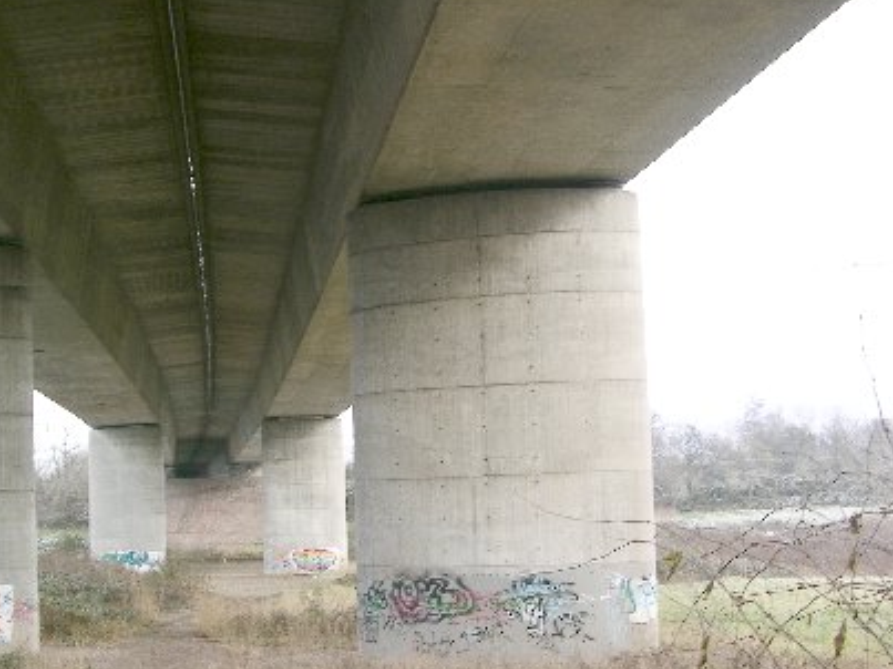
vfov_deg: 28.4
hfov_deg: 37.0
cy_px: 423
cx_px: 287
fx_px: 1315
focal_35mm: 51
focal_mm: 8.9
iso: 50
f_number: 4.5
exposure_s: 1/38.9
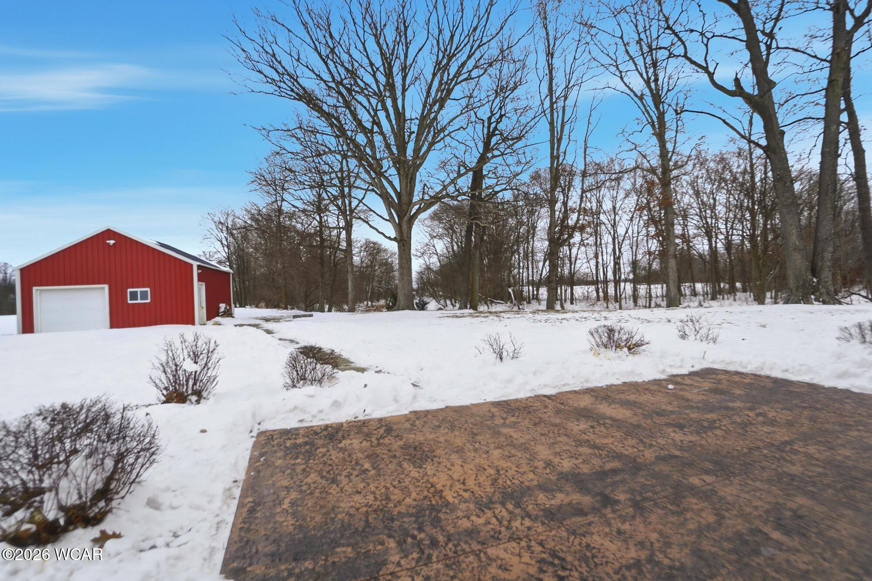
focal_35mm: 15
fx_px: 363
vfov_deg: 77.3
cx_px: 436
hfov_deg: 100.4
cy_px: 290
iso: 125
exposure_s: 1/4000
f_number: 5.6
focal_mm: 10
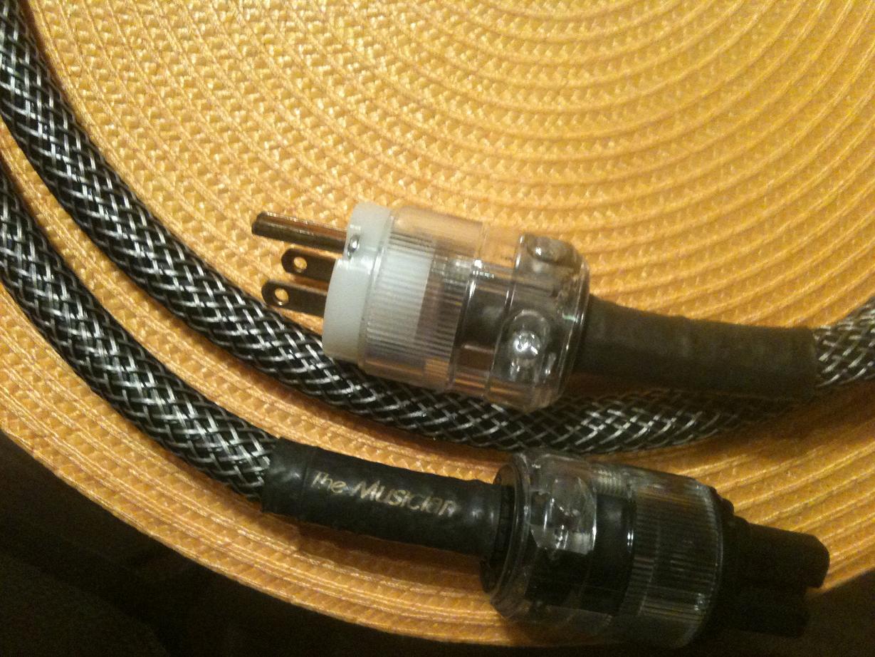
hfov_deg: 52.6
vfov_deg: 40.7
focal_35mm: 35
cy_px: 328
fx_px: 885
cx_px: 438
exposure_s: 1/15
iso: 320
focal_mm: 3.85
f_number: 2.8
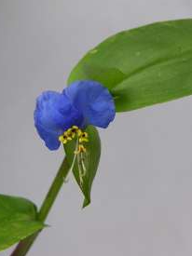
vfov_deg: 19.8
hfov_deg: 14.9
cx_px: 116
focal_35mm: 99
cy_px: 138
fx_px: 733
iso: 64
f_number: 3.3
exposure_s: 1/90
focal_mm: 8.9
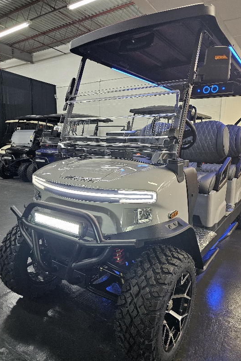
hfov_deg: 53.1
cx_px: 130
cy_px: 180
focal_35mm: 24
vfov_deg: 73.7
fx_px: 241
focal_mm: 6.3
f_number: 1.7
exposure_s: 1/120
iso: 320
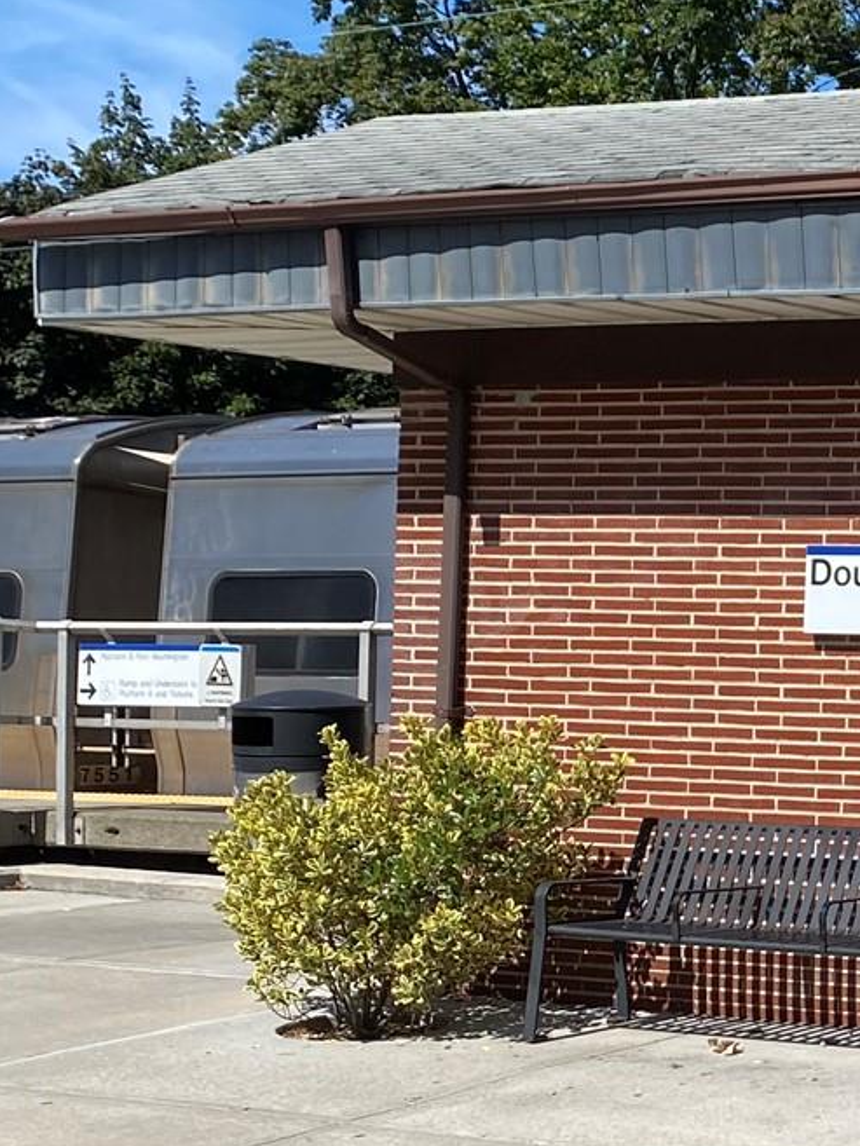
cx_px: 1364
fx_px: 2682
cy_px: 607
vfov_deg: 24.1
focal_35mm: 81
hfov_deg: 16.3
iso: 32
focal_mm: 4.25
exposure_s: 1/2890
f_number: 1.8
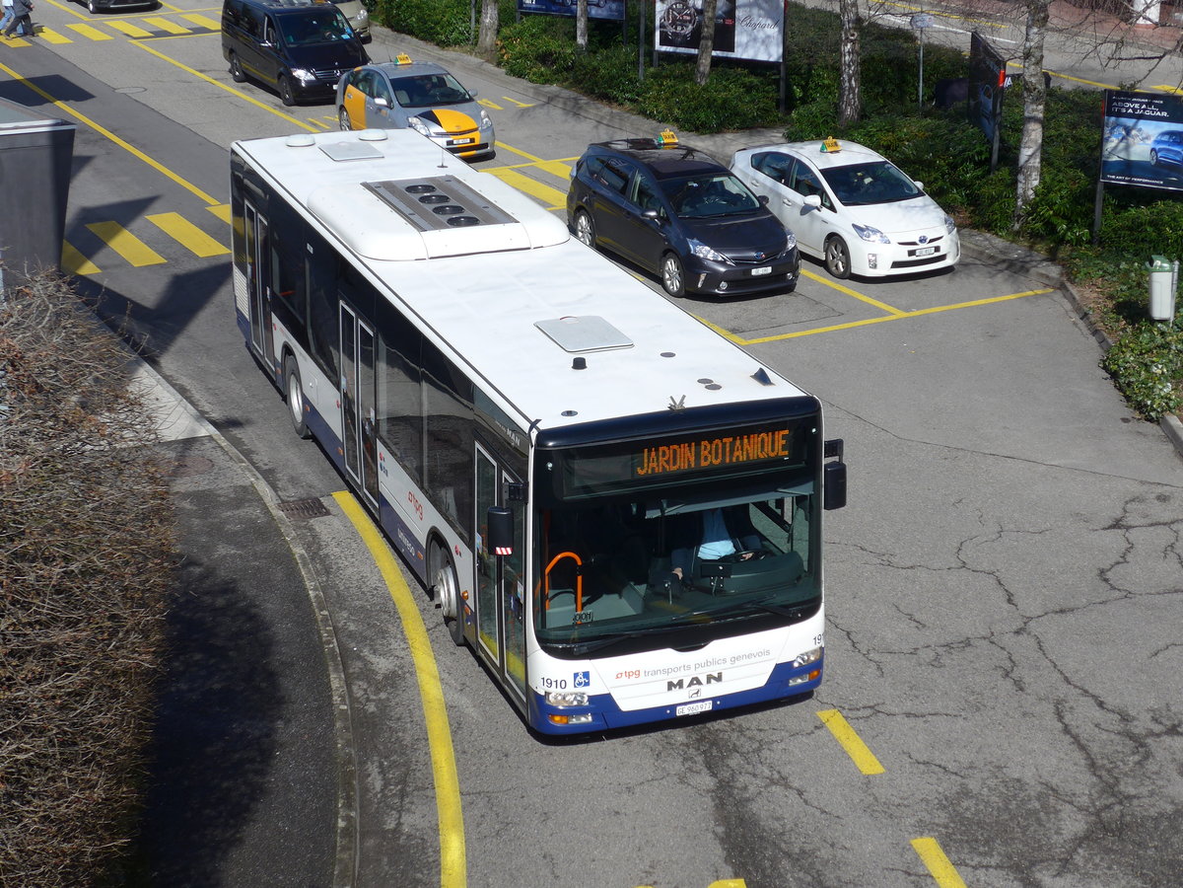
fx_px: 2119
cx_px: 592
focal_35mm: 62
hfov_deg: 31.2
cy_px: 444
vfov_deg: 23.7
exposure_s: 1/1300
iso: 80
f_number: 3.7
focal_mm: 12.7
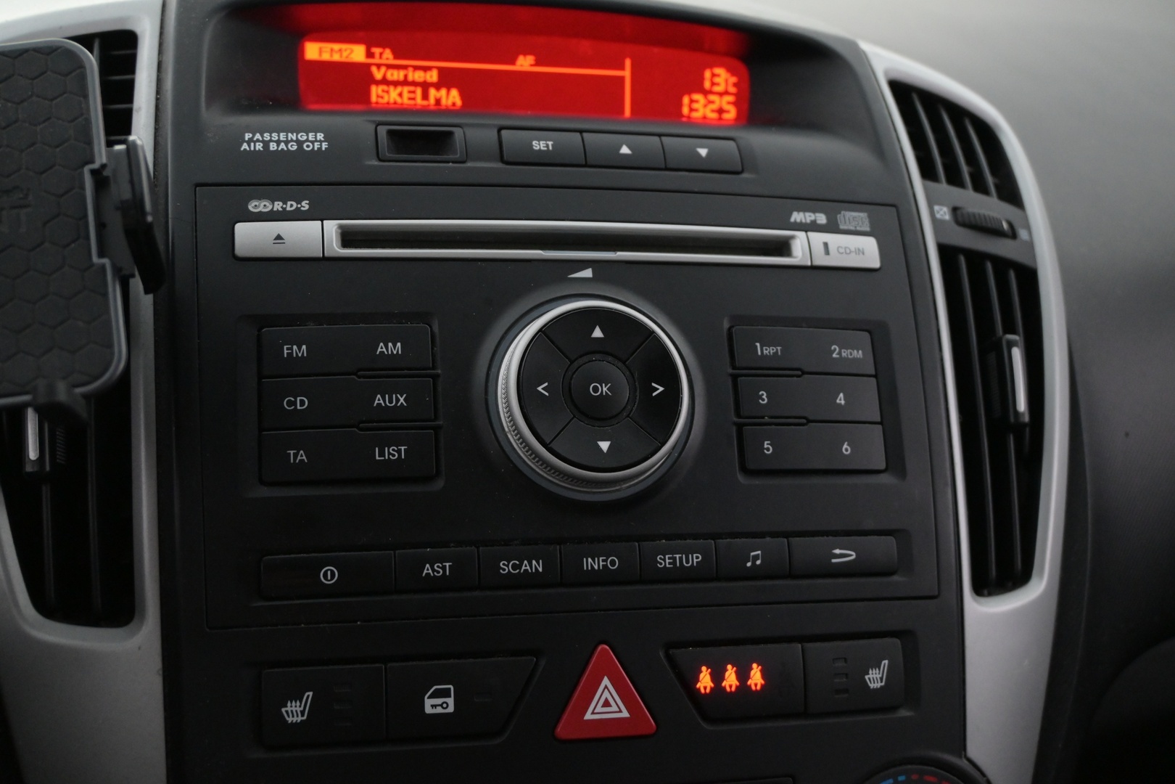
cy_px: 392
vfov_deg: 32.4
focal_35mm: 41
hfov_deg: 47.2
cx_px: 588
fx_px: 1346
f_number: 4.5
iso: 2500
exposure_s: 1/60
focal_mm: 27.5
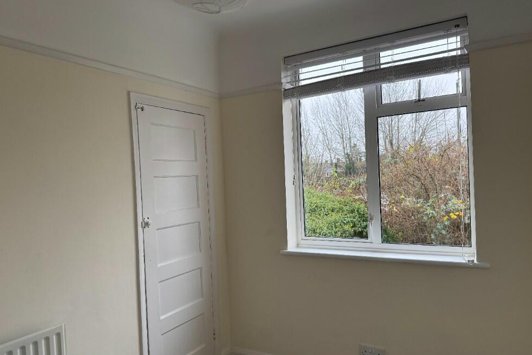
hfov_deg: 69.4
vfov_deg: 49.5
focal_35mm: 26
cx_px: 261
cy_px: 188
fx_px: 384
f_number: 1.78
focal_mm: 6.76
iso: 160
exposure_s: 1/121
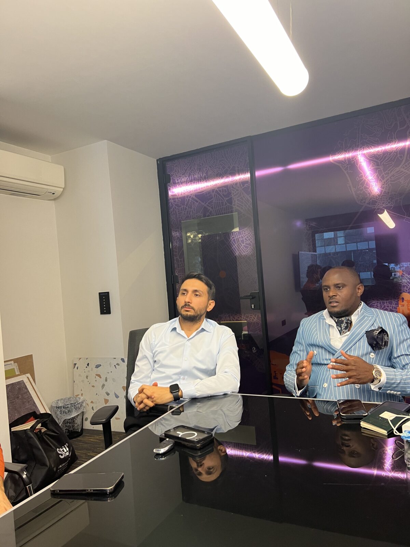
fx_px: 411
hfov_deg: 53.1
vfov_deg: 67.3
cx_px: 205
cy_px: 274
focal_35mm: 26
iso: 160
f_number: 1.5
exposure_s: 1/50
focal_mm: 5.7
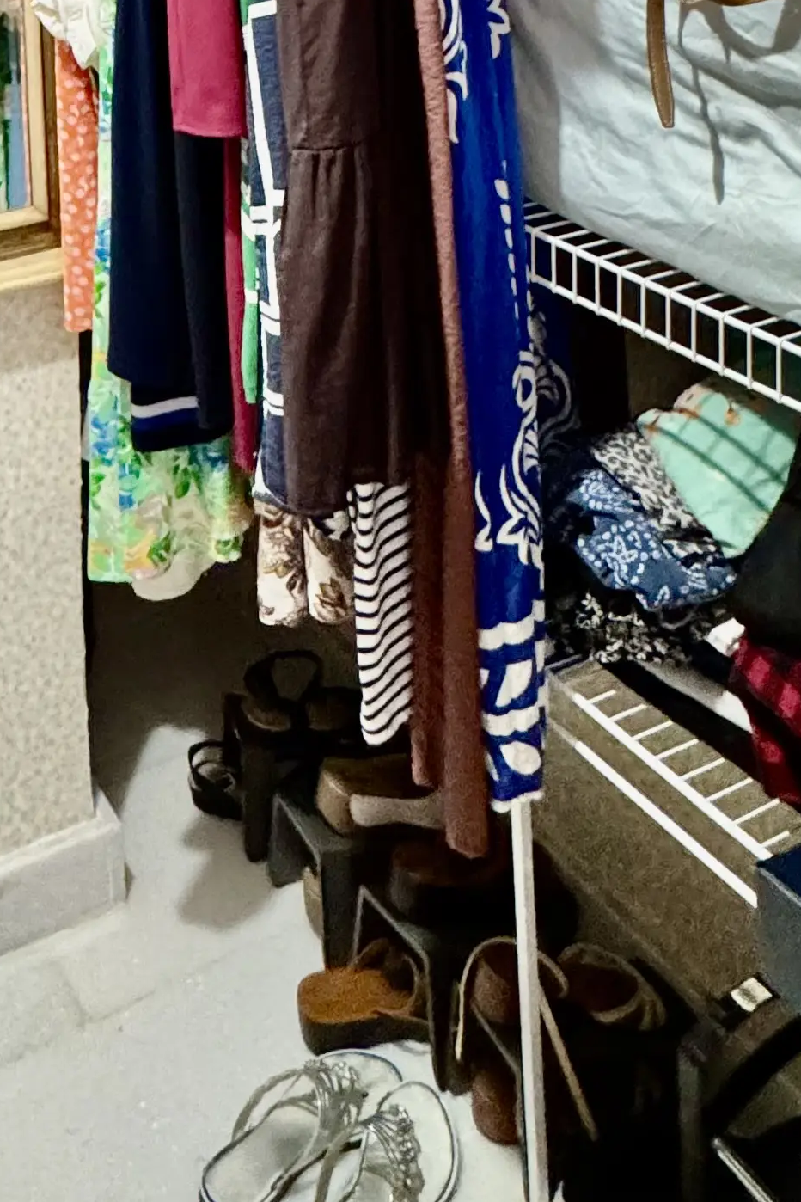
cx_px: 119
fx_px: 1402
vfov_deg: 35.8
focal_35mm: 42
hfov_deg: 30.8
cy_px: -253
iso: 640
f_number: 2.2
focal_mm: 2.22
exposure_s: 1/60
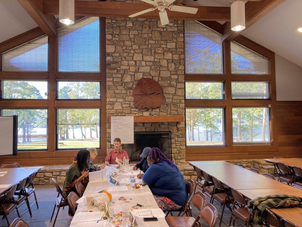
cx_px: 151
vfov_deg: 49.8
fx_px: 244
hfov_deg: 63.4
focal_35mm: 28
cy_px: 114
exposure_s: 1/60
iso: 50
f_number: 1.8
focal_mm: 3.99
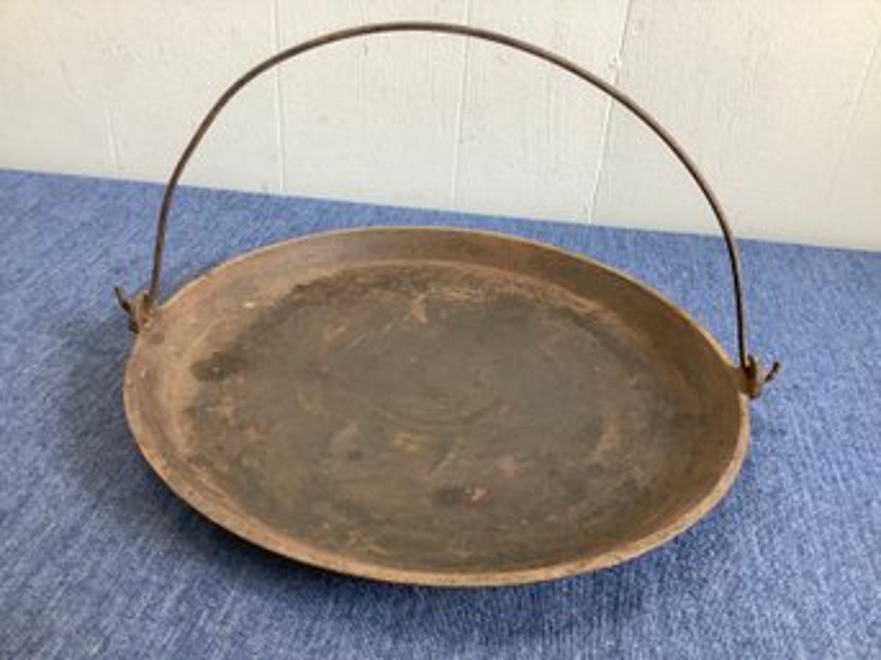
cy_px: 330
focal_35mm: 31
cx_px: 440
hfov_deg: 58.4
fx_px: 789
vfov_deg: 45.4
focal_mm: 3.3
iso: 80
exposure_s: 1/100
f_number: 2.4
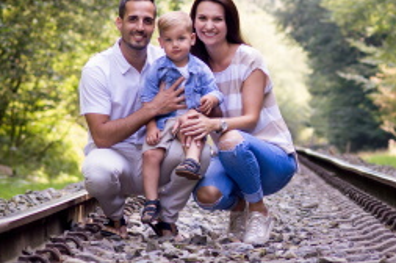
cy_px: 101
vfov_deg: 4.5
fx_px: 3320
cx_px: 294
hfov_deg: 6.8
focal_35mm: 302
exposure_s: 1/320
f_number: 4.5
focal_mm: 85
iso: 400
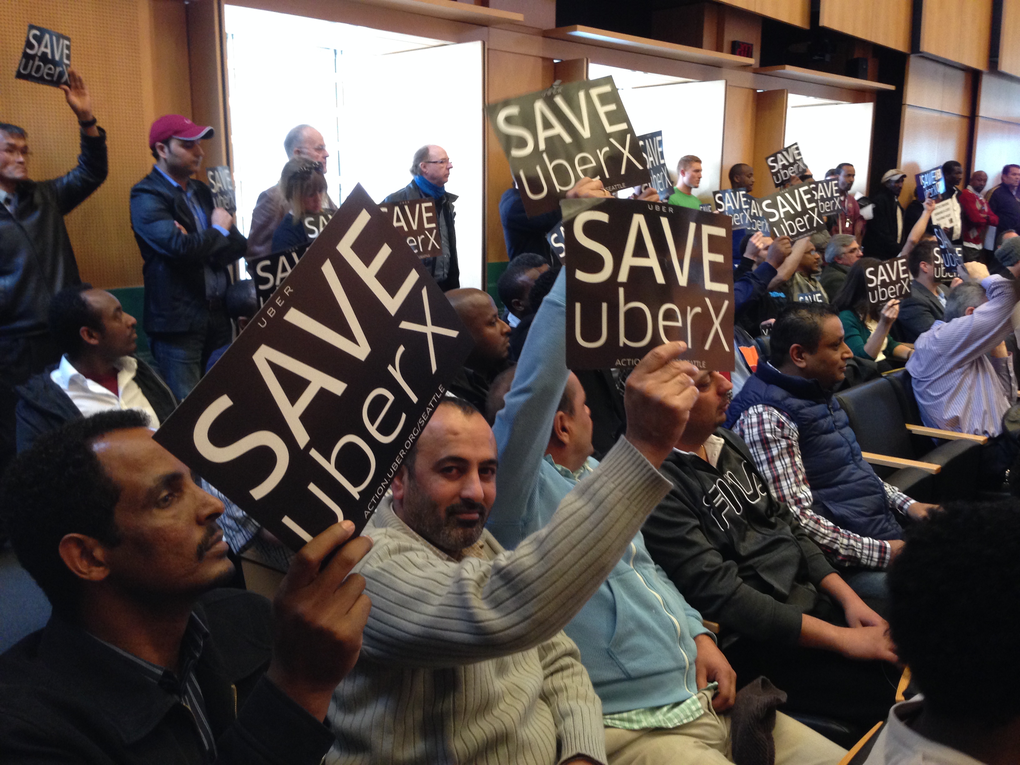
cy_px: 382
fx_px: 972
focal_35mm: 33
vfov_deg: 42.9
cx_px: 510
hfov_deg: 55.4
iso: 200
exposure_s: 1/20
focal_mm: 4.12
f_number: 2.4
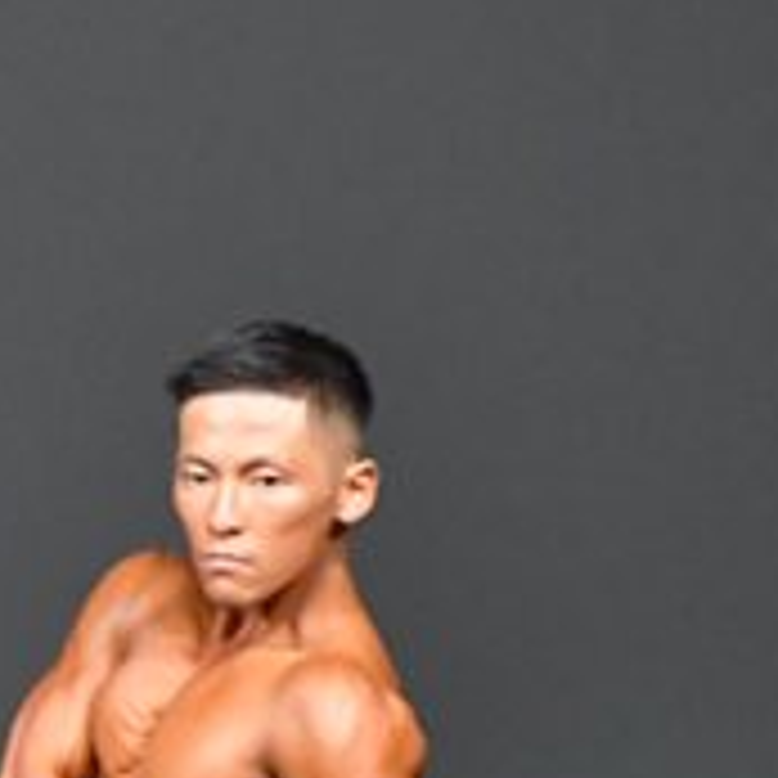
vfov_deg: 1.3
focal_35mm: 1314
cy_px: 1070
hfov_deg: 1.3
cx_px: -758
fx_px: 33412
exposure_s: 1/400
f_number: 5.6
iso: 6400
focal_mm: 230
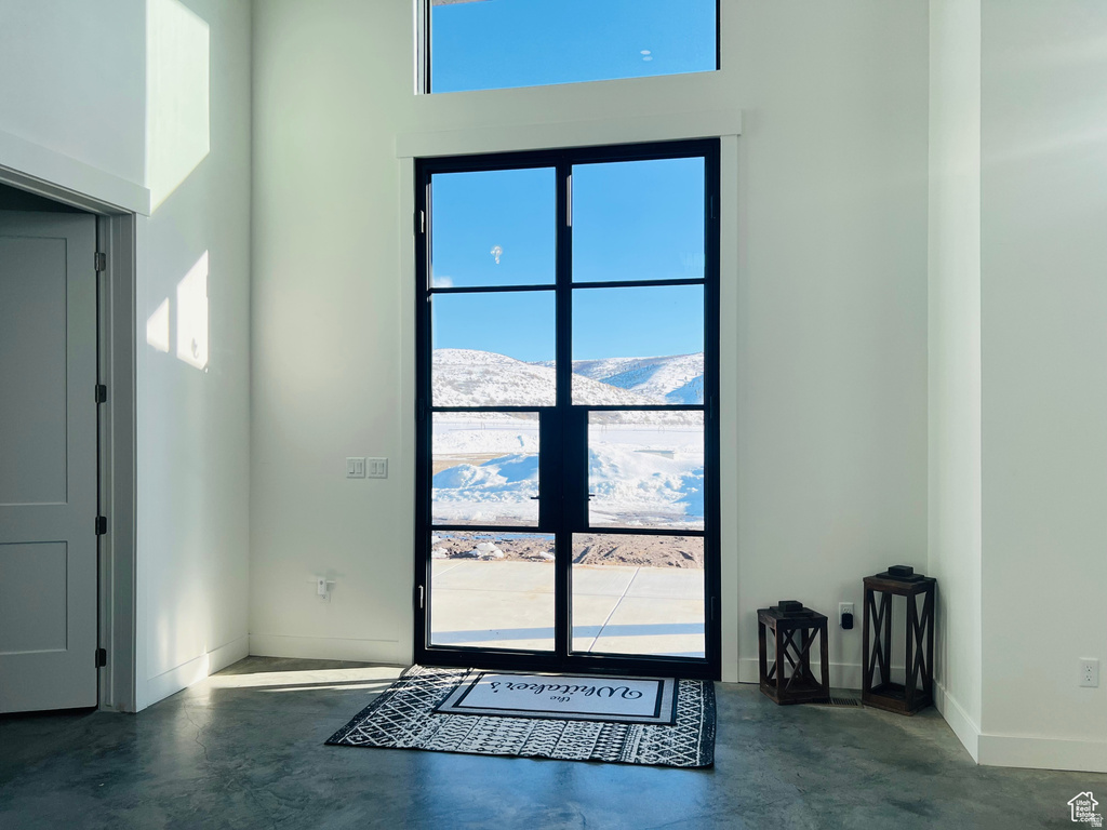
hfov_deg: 67.3
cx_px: 554
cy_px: 415
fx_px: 831
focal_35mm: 26
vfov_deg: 53.1
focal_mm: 5.7
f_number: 1.5
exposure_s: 1/932
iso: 50
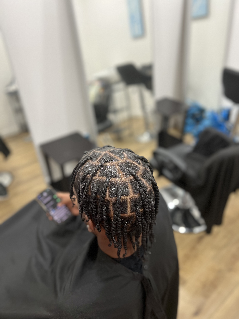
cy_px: 160
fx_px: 239
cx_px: 120
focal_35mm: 26
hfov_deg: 53.1
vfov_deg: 67.3
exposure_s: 1/60
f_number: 1.5
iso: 160
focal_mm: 5.7
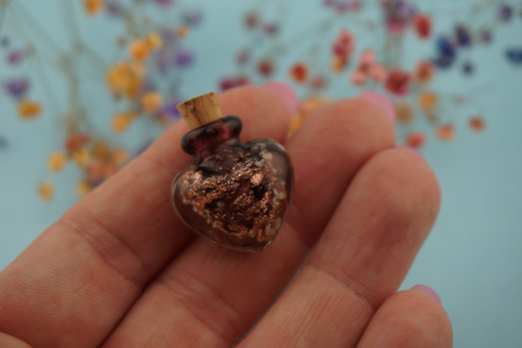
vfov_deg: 23.2
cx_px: 261
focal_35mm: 58
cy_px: 174
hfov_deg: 34.2
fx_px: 848
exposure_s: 1/80
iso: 100
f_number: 5.6
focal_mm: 39
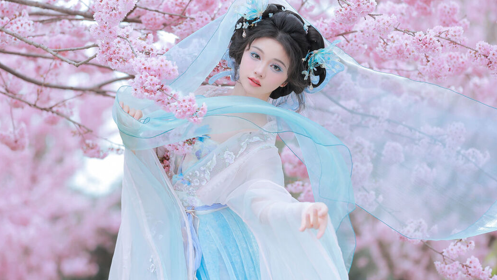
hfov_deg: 16.3
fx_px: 1739
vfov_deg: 9.2
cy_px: 146
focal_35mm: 132
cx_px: 248
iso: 250
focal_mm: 125
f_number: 2.8
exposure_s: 1/500
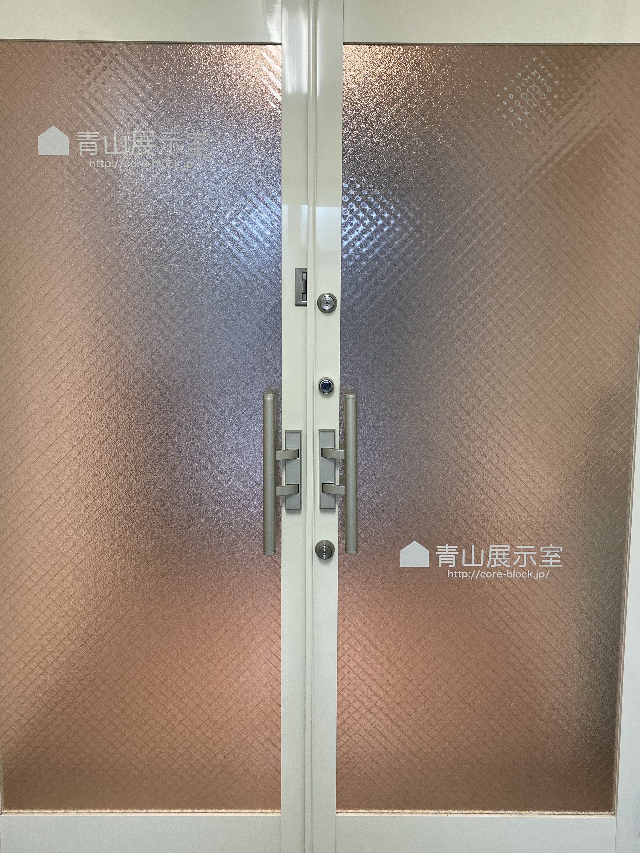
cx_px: 311
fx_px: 813
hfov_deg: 42.9
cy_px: 406
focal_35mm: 33
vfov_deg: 55.3
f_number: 1.8
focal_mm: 3.99
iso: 125
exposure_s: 1/50
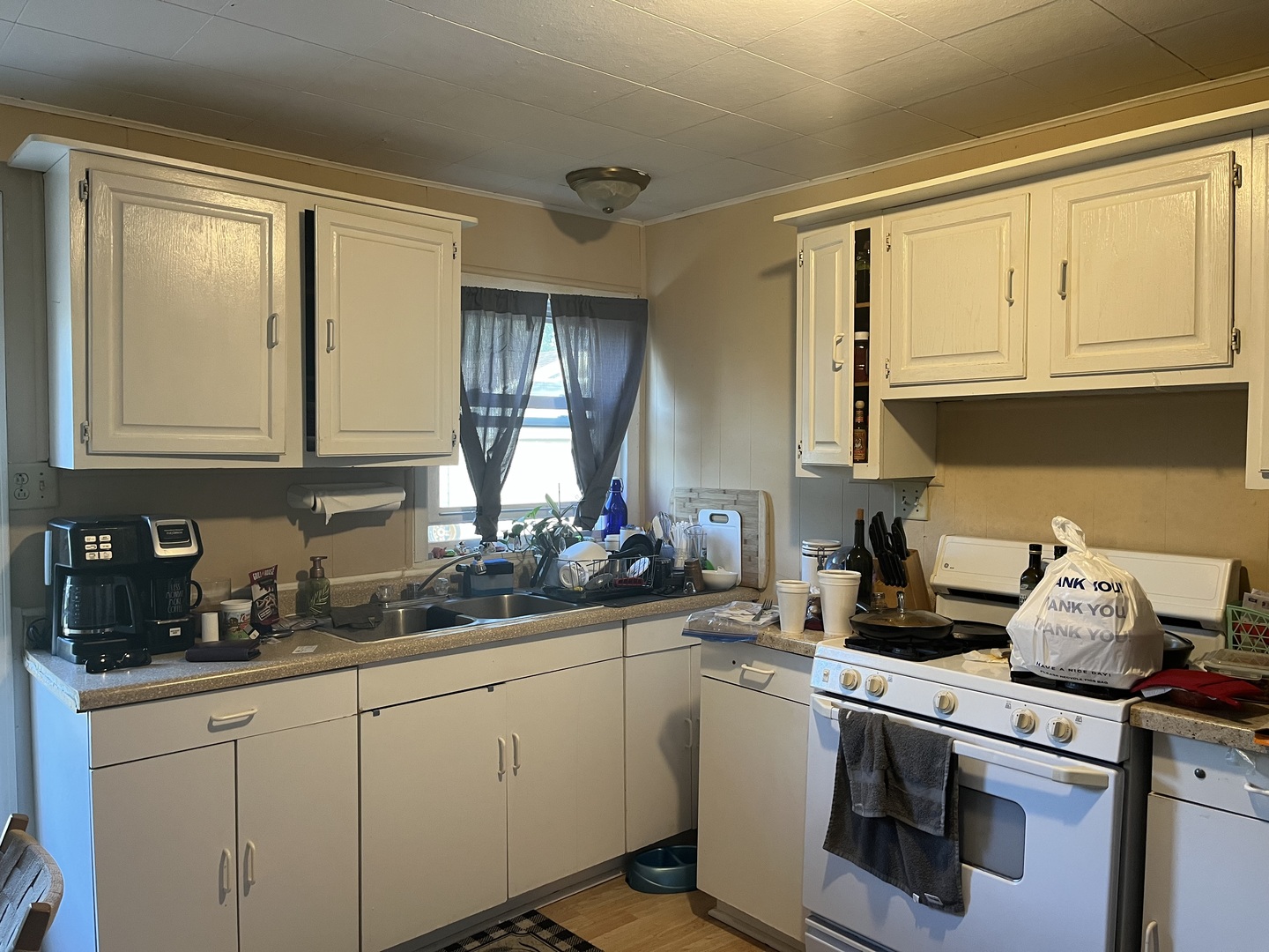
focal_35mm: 26
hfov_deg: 67.3
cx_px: 634
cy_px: 476
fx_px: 953
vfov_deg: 53.1
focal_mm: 5.1
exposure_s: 1/60
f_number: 1.6
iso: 160
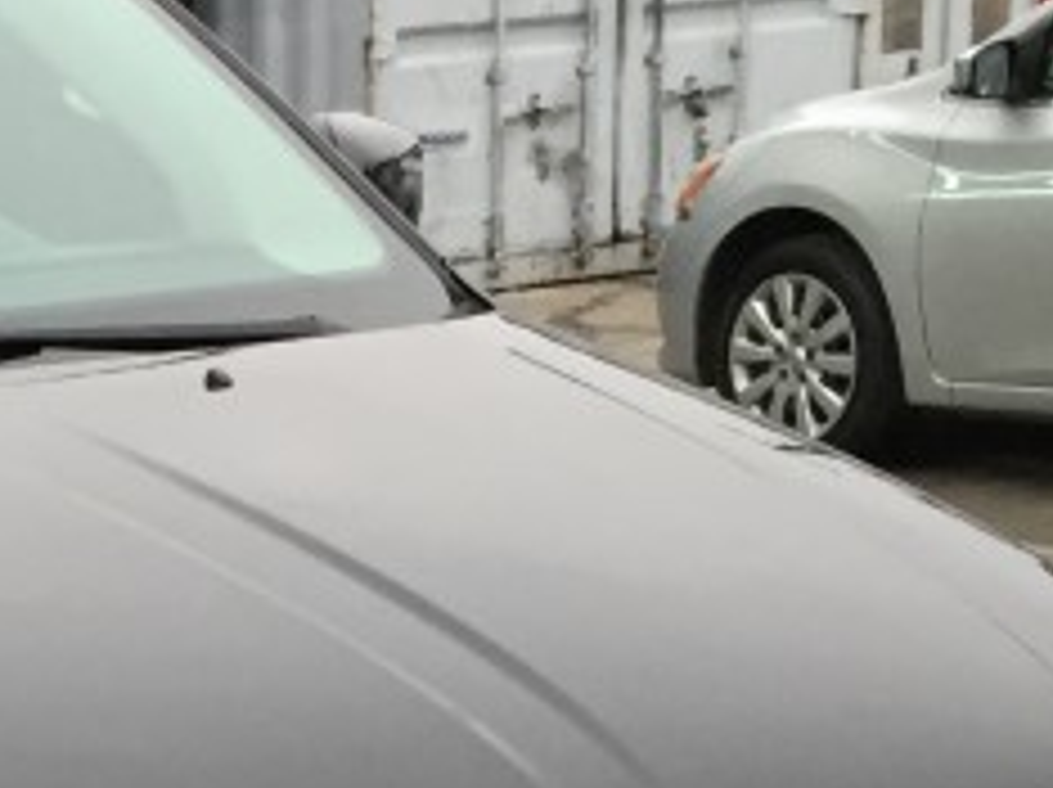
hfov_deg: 14.4
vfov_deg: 11.4
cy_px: 991
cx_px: -585
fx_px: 3859
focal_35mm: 127
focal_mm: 4.15
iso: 50
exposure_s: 1/30
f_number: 2.2
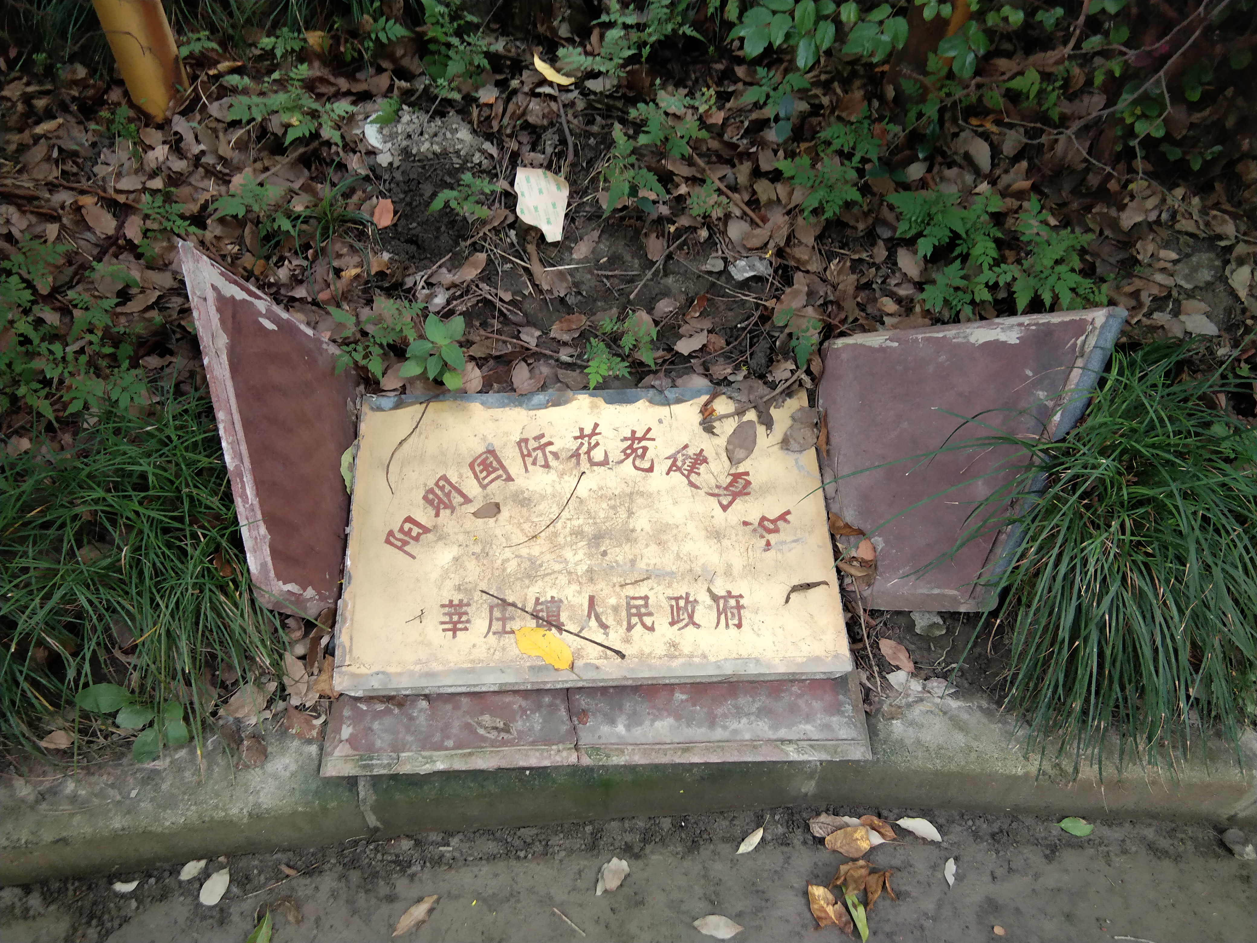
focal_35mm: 31
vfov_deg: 45.4
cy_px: 472
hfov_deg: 58.4
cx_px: 628
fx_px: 1126
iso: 160
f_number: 2.2
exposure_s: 1/50
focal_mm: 3.69
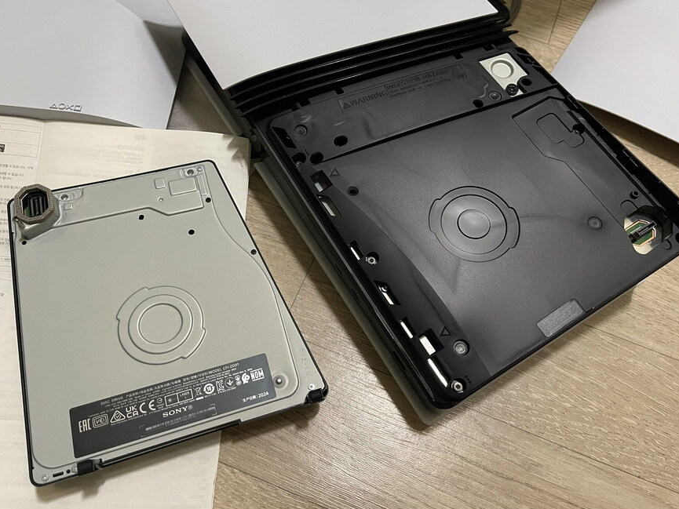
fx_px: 510
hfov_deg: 67.3
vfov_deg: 53.1
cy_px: 252
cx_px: 345
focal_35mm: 26
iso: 500
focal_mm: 5.1
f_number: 1.6
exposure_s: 1/40
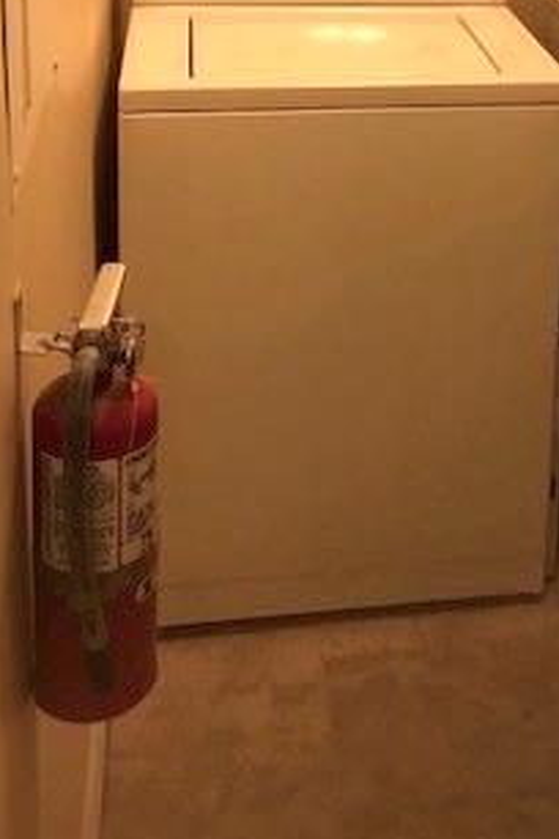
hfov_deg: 21.0
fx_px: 1467
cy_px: -19
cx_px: 518
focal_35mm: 63
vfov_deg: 29.6
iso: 40
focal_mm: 3.99
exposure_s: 1/17
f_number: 1.8
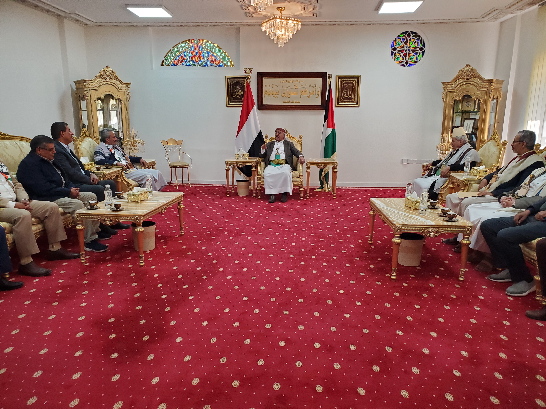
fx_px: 410
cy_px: 204
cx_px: 273
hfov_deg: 67.3
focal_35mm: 26
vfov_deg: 53.1
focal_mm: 4.3
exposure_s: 1/100
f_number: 2.4
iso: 320
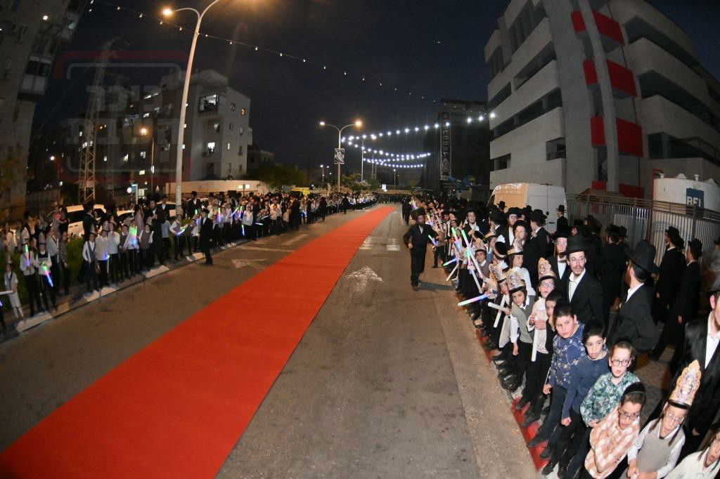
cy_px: 240
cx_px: 360
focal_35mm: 15
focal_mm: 10.5
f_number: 4
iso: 1000
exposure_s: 1/160
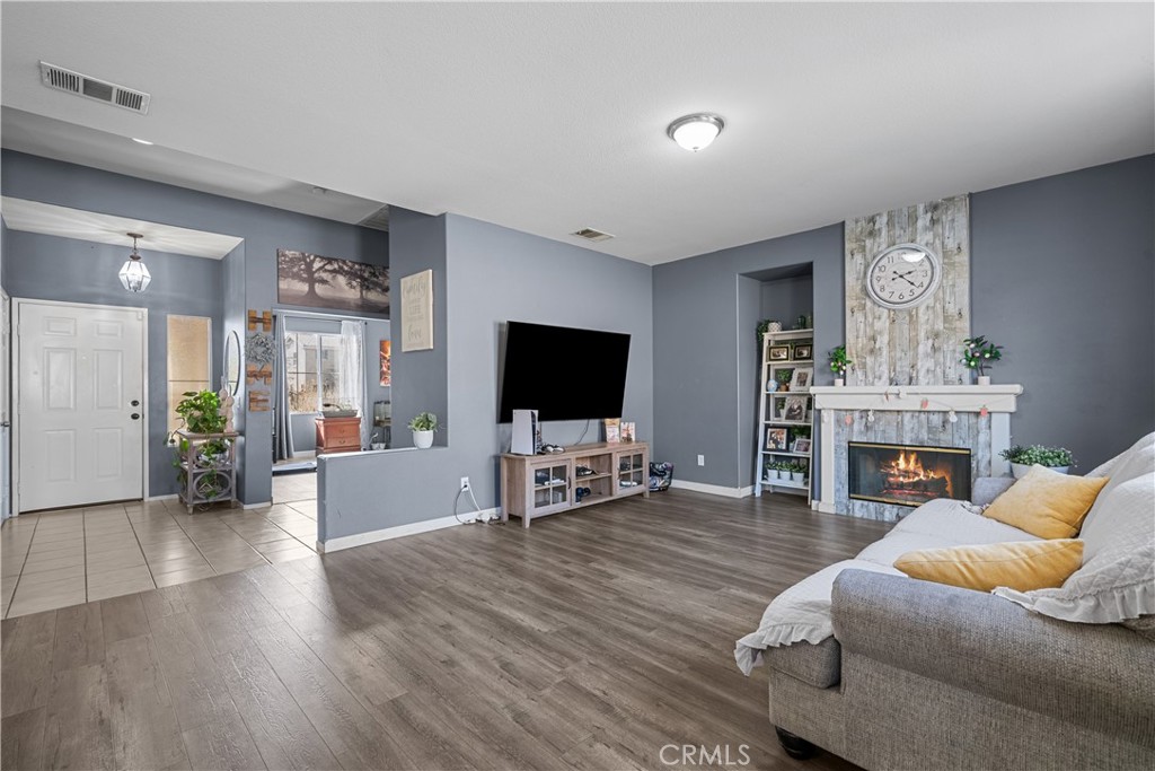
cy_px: 386
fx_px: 481
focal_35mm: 15
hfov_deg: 100.4
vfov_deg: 77.3
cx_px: 578
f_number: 10
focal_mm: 15
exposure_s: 1/1.67
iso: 250
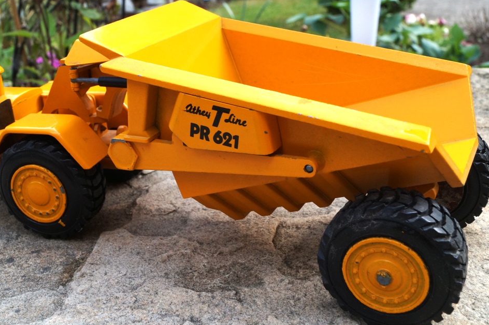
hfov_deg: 44.5
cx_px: 221
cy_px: 146
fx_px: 597
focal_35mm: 44
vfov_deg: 30.4
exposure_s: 1/60
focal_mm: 24
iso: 400
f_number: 18
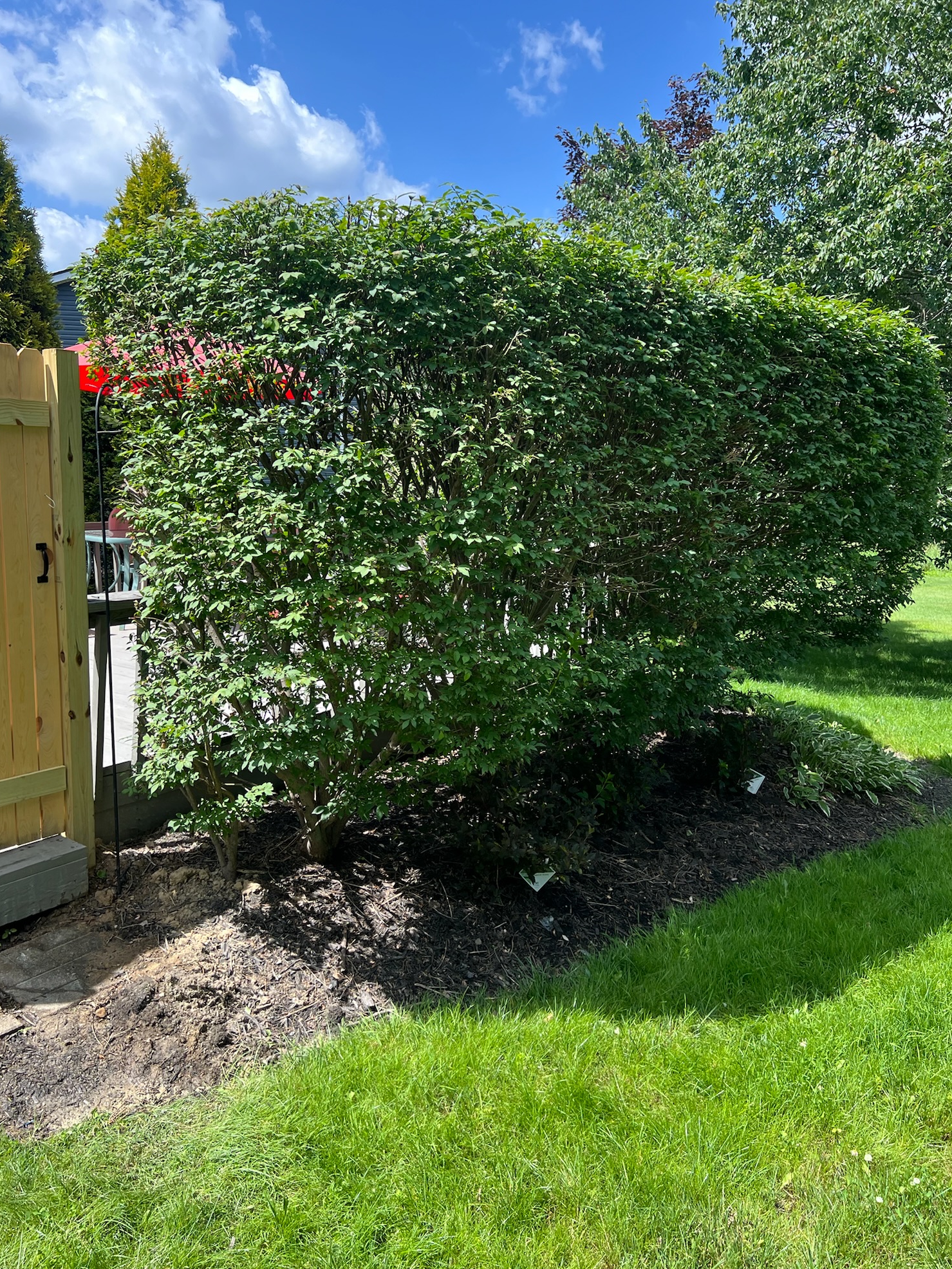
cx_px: 470
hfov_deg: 51.4
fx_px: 990
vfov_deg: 65.3
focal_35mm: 27
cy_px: 618
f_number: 1.5
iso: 50
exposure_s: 1/1089
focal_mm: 5.7
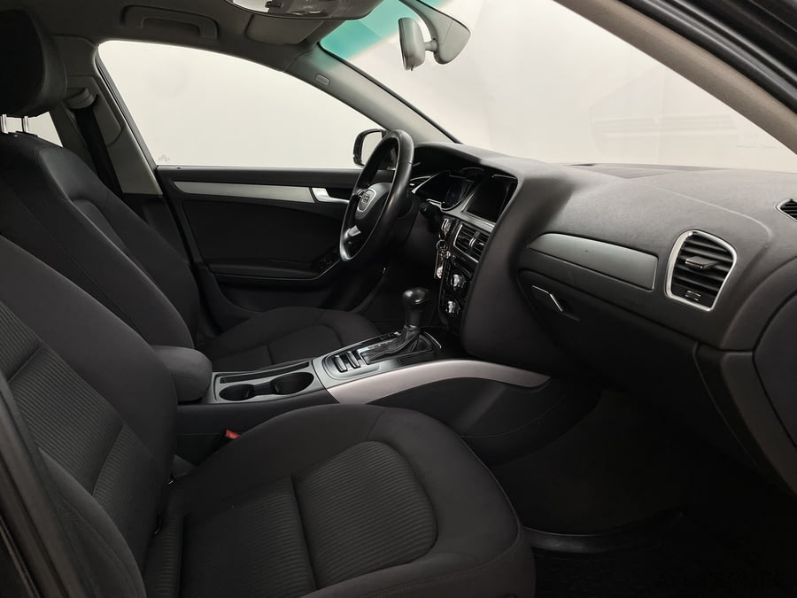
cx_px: 398
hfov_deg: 67.3
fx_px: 599
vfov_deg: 53.1
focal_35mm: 26
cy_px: 299
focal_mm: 4.2
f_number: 1.6
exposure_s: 1/100
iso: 64
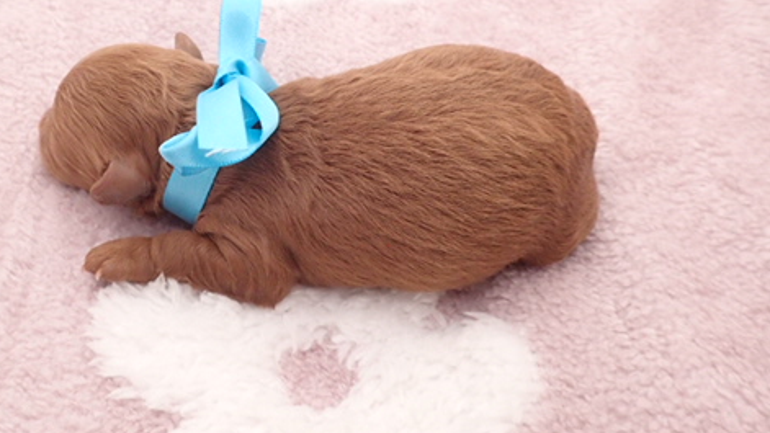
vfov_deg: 31.6
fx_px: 755
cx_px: 250
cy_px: 129
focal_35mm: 37
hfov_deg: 52.9
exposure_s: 1/500
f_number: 2.8
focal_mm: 4.5
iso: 400
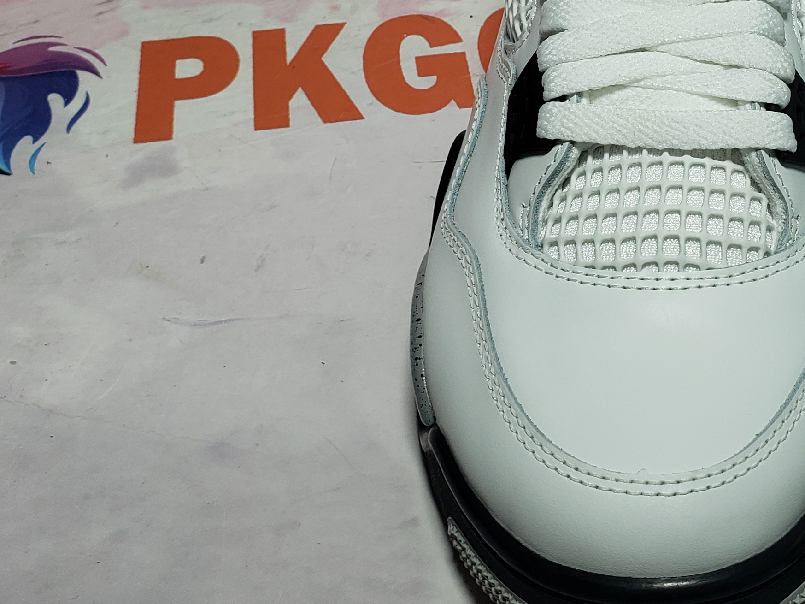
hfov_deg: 31.0
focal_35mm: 60
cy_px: 101
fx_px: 1395
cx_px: 687
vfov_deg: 24.0
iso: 50
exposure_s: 1/336
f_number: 2.4
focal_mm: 4.3
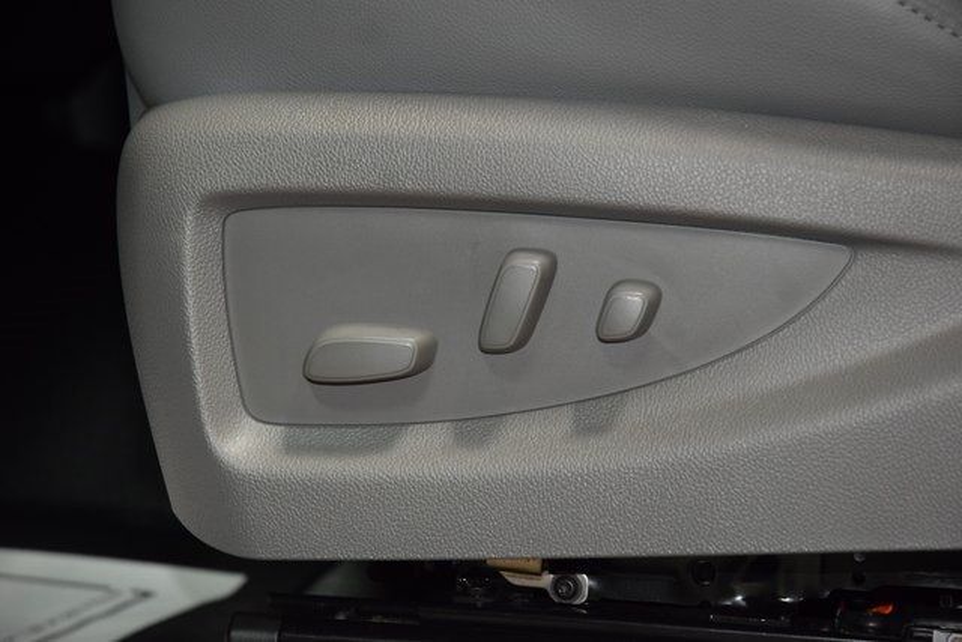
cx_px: 481
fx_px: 2806
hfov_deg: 19.5
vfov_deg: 13.0
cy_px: 321
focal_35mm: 105
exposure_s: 1/60
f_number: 4.5
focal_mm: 70
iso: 1600
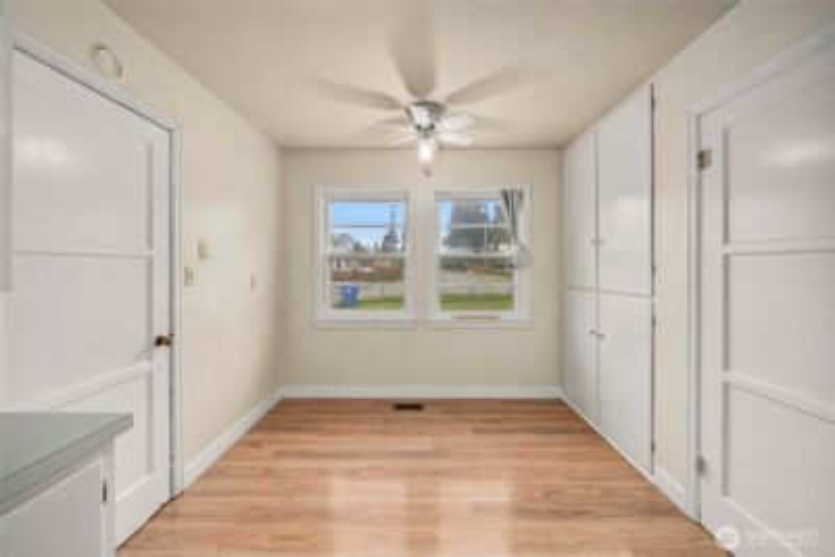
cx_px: 418
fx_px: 278
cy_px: 278
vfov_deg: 90.1
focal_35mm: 12
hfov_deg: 112.6
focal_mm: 12
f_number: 7.1
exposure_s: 1/80
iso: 80
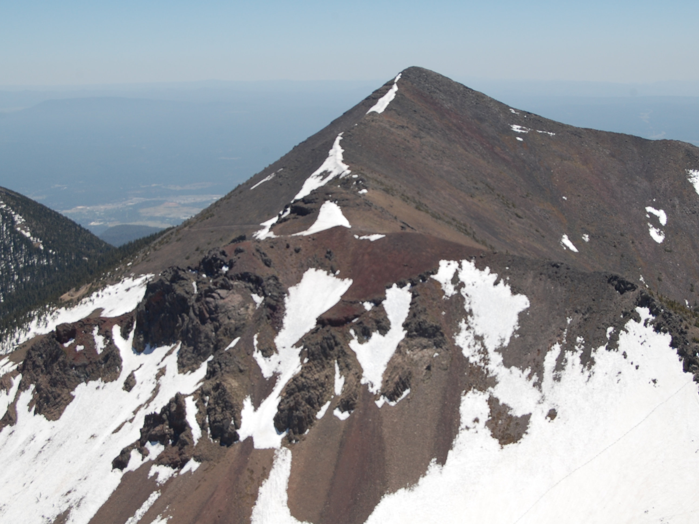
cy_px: 265
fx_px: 1414
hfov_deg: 27.8
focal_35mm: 70
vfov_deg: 21.0
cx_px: 379
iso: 200
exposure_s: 1/400
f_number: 10
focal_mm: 42
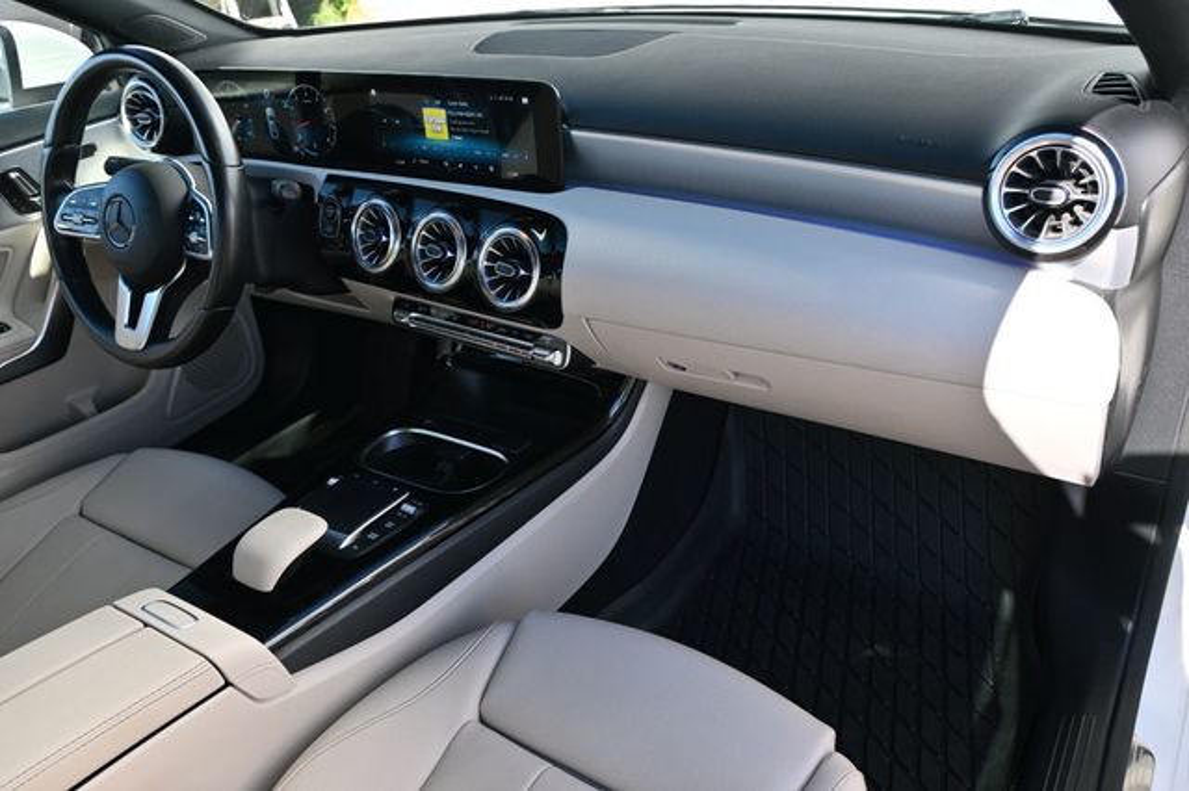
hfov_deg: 63.2
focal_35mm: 29
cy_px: 396
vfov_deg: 44.6
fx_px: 966
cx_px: 594
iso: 220
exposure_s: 1/250
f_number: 4
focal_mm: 19.5
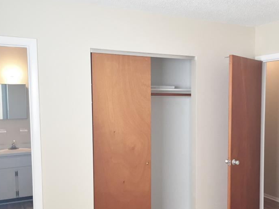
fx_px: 347
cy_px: 127
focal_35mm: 43
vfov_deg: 33.5
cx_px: 195
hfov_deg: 43.0
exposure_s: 1/30
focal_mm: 4.15
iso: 32
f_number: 2.2
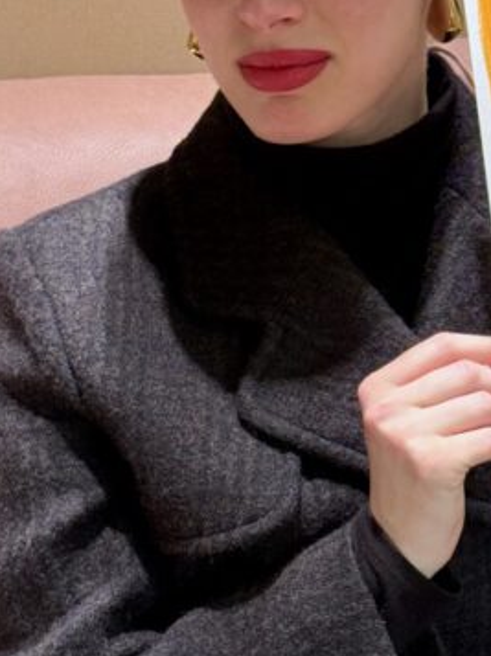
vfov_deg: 18.7
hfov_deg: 13.9
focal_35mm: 105
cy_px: 333
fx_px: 1989
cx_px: 442
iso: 64
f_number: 1.78
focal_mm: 6.76
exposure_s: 1/50
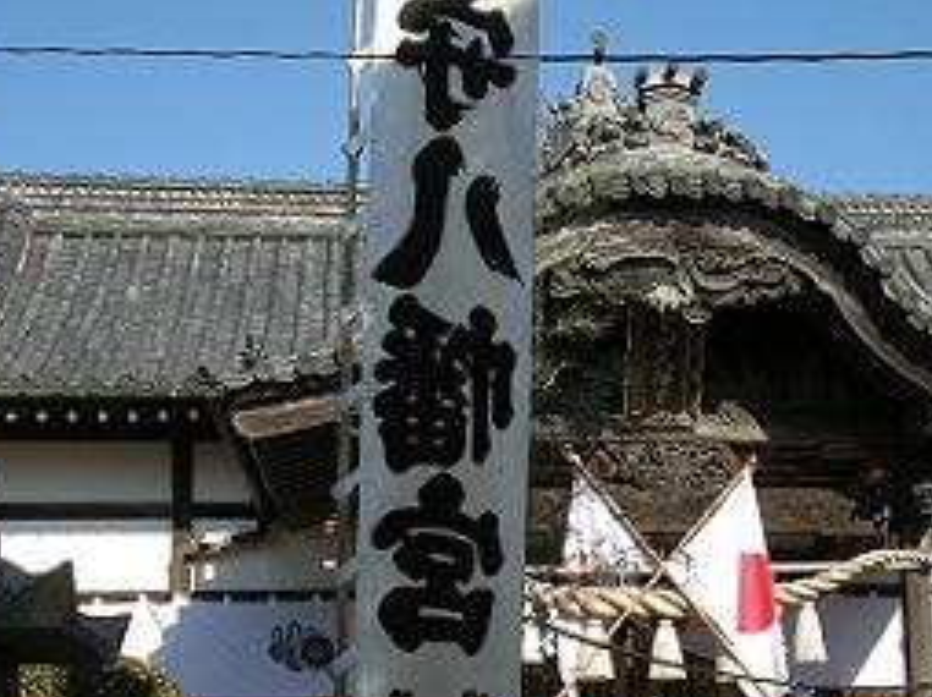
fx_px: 1695
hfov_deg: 30.5
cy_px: 583
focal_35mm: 63
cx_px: 624
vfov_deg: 22.8
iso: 64
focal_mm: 7.9
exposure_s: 1/790
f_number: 2.8
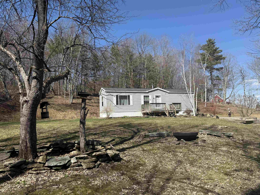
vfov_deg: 56.8
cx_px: 130
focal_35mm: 24
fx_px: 180
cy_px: 98
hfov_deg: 71.6
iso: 80
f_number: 1.78
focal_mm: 6.76
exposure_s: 1/3759
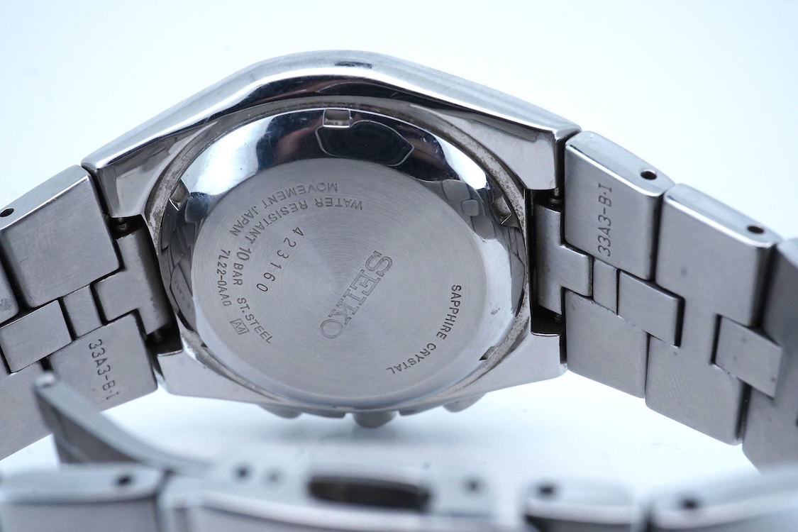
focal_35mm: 45
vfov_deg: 29.9
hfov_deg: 43.6
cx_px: 399
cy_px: 266
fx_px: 997
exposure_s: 1/2000
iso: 2500
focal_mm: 30
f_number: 22
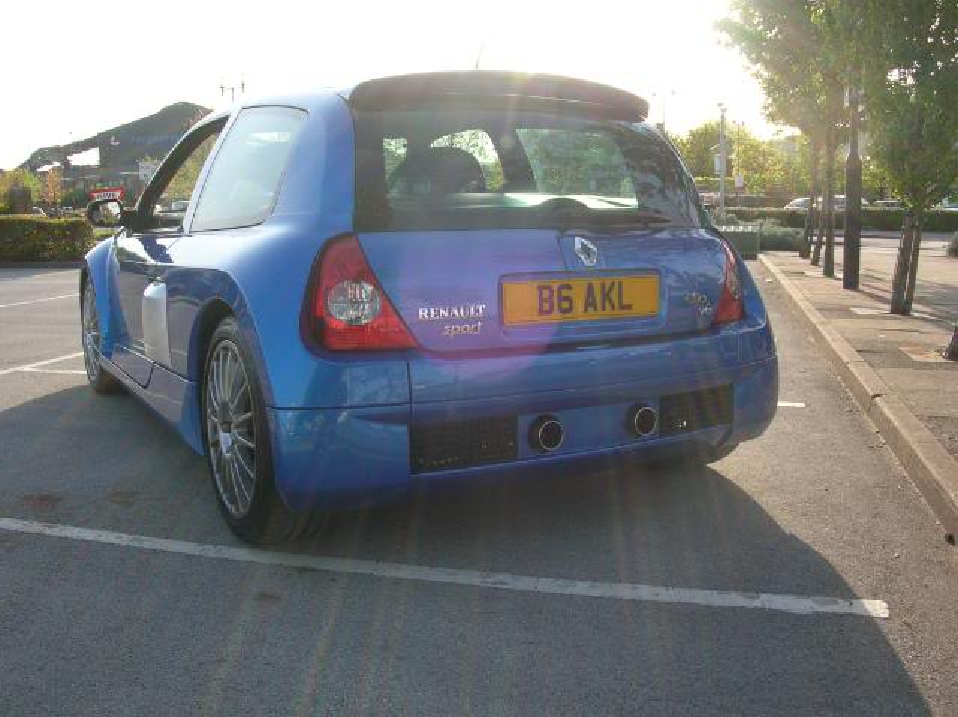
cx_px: 479
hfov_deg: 52.7
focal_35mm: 35
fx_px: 968
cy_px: 358
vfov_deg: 40.6
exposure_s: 1/99.7
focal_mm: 5.8
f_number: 5.6
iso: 50
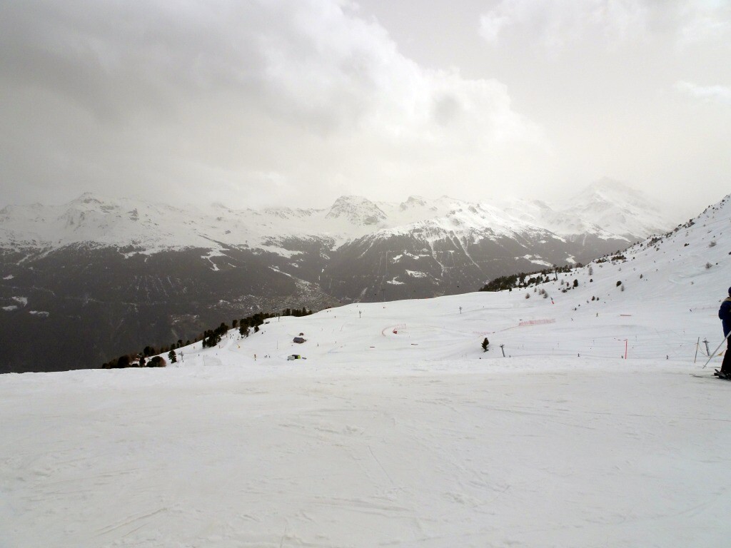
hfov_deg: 71.6
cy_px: 274
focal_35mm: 24
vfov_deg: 56.8
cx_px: 366
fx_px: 507
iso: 80
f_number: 4.5
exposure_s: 1/2000
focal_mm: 4.1
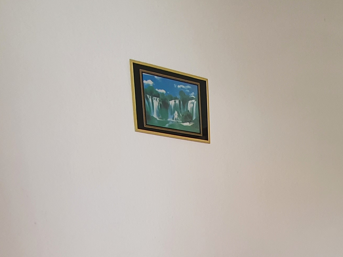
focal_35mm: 46
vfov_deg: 24.4
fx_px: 456
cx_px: 323
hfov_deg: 37.8
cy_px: 389
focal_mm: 1.8
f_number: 2.2
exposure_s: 1/50
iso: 64
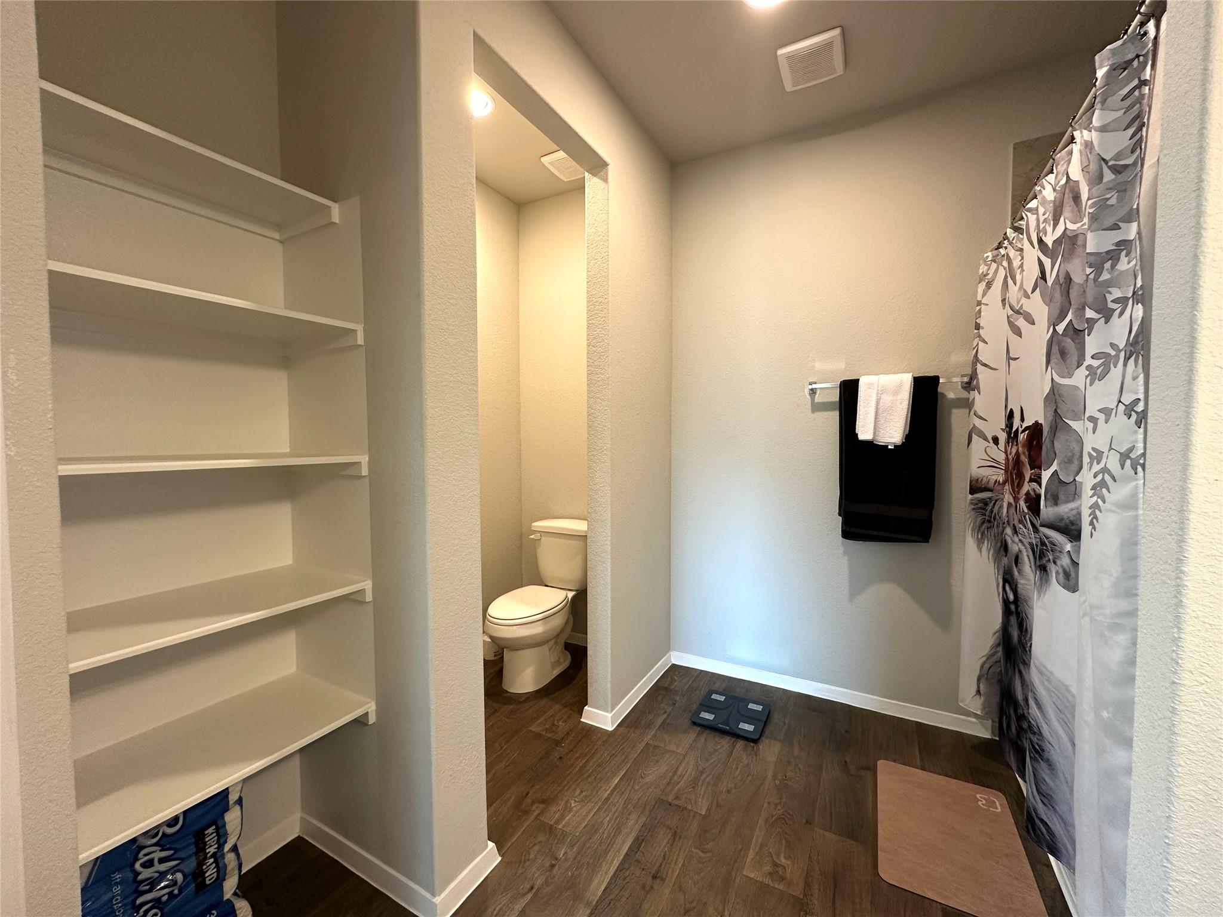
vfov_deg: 85.7
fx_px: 495
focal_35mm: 14
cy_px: 458
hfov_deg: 102.1
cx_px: 612
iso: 160
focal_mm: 2.22
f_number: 2.2
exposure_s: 1/60
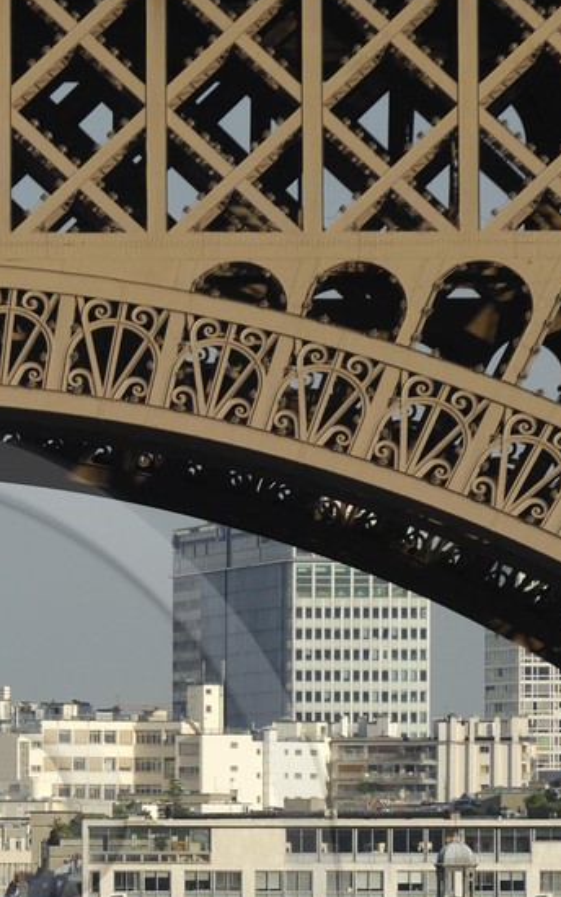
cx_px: -166
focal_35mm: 888
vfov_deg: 2.4
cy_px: 920
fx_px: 21711
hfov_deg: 1.5
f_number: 7.1
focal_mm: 200
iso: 100
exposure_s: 1/320
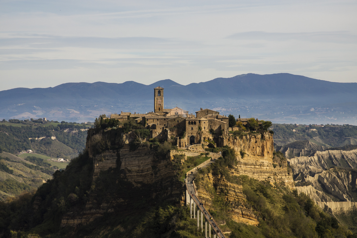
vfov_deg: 13.0
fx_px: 1041
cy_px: 119
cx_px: 178
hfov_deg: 19.5
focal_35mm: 105
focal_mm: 70
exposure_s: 1/100
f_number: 9
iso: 100
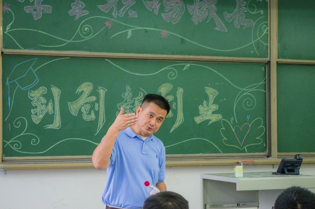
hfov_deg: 24.8
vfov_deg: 16.6
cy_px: 104
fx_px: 716
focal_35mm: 82
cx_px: 158
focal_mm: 55
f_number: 5.6
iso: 3200
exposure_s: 1/100
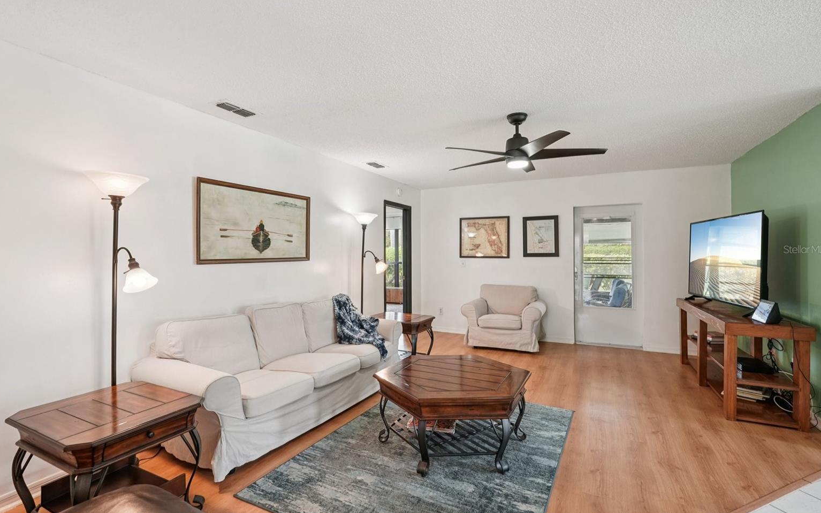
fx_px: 380
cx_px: 403
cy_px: 249
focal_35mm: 17
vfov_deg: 68.0
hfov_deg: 94.3
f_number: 8
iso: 400
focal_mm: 16
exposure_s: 1/15
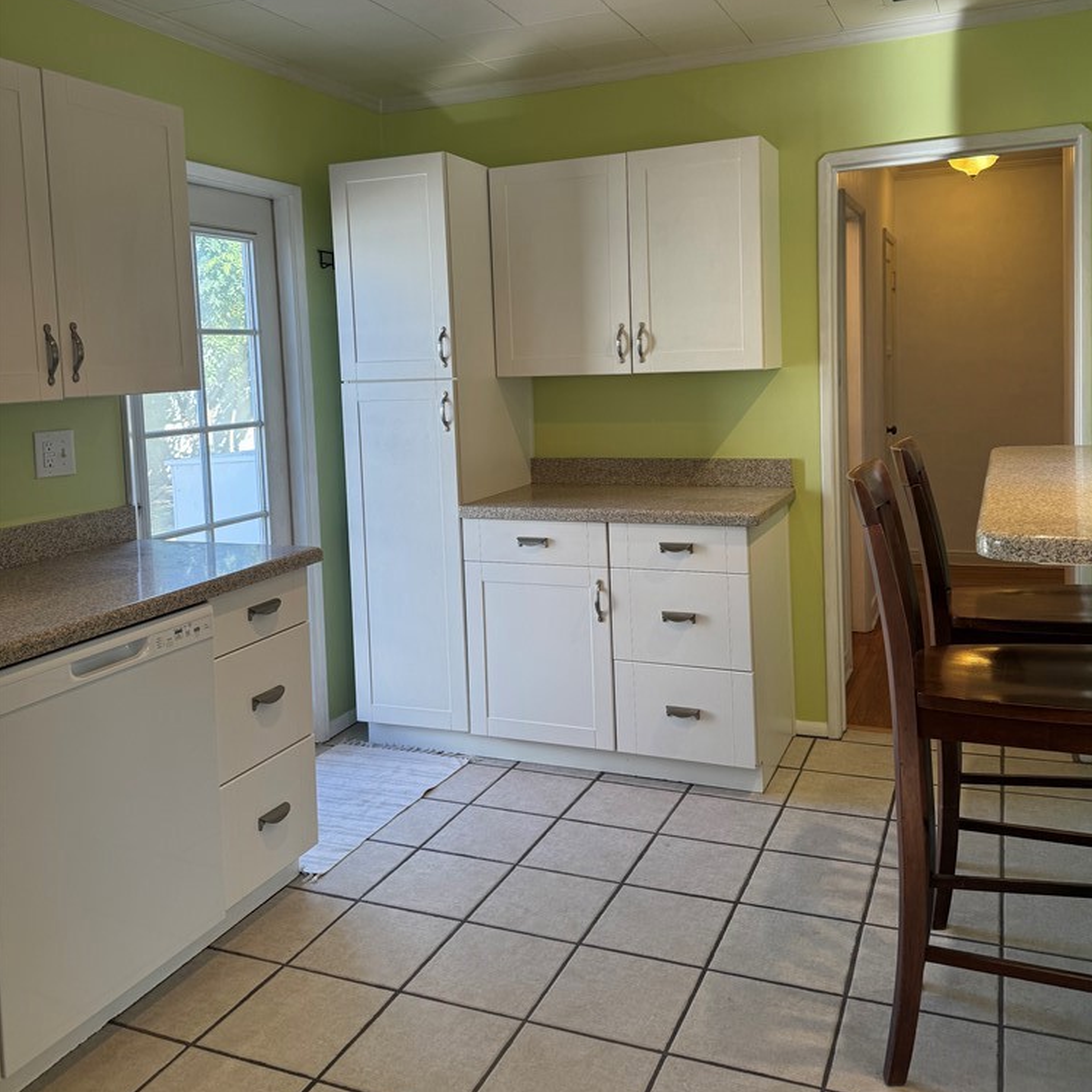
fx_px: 1035
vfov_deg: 55.2
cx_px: 557
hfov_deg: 55.6
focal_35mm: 29
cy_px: 430
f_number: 1.78
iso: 80
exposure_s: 1/196
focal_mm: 6.76
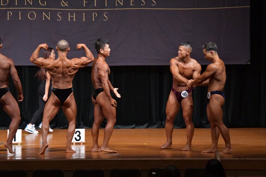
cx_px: 133
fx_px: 1492
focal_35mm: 202
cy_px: 88
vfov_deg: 6.8
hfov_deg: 10.2
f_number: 5.6
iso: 6400
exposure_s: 1/400
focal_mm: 135
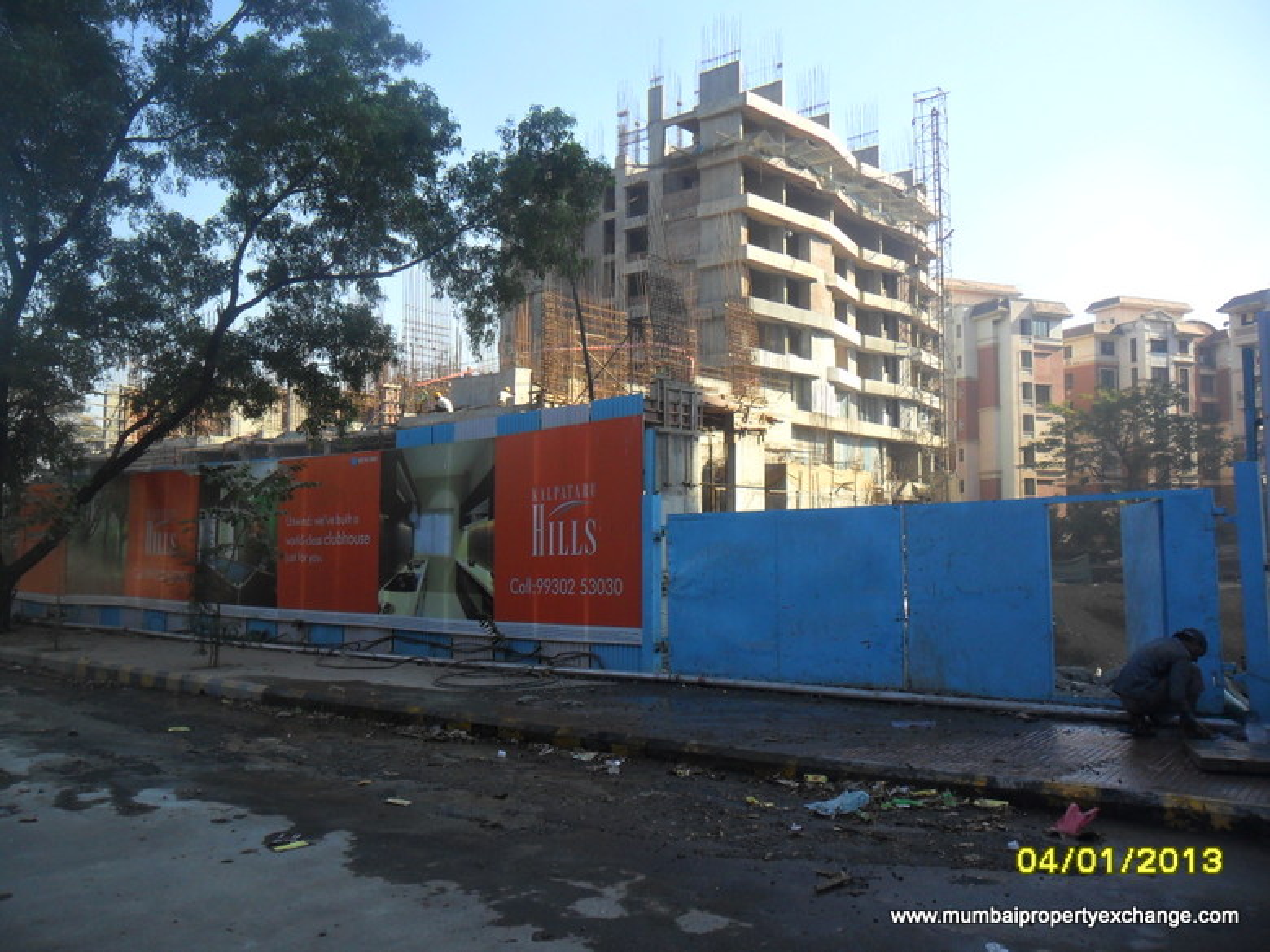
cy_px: 476
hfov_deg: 65.3
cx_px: 635
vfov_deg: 51.4
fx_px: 991
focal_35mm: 27
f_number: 3.5
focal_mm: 4.9
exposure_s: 1/350
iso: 100
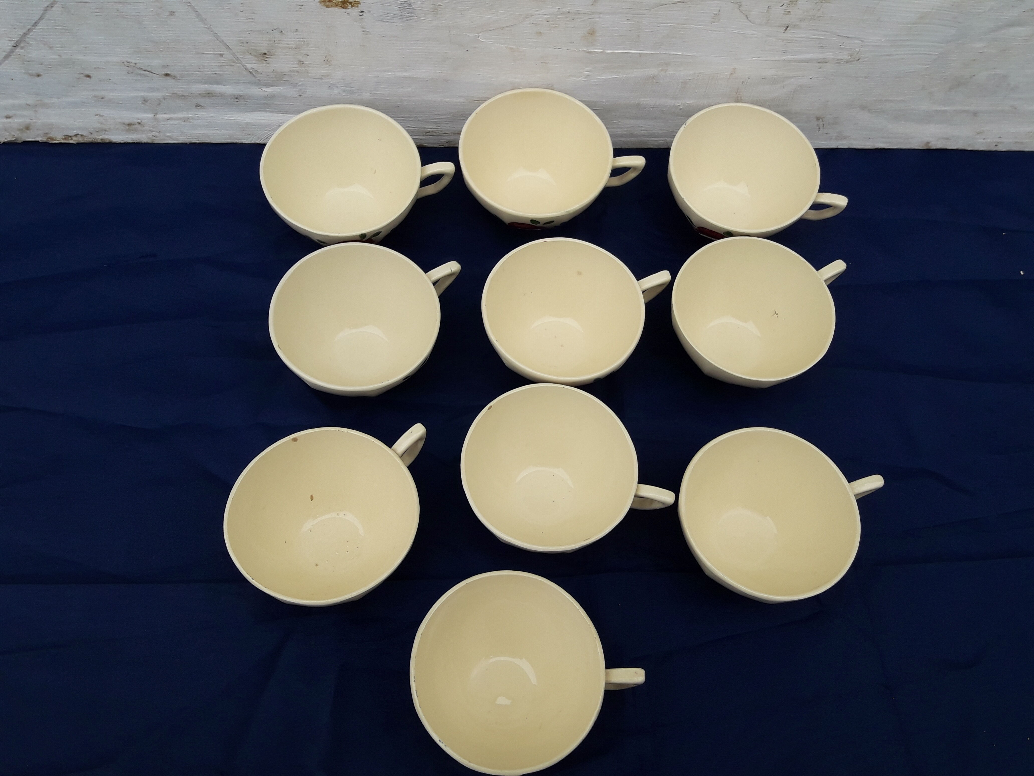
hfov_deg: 63.4
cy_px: 388
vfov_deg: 49.7
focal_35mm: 28
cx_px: 517
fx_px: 836
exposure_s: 1/476
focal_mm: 3.7
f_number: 1.9
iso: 40
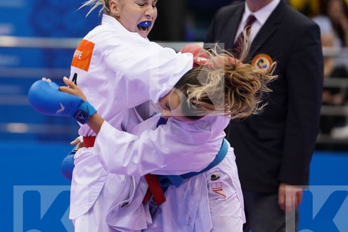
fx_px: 4011
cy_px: 79
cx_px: 51
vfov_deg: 3.3
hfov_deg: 5.0
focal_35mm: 415
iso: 1000
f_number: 2.8
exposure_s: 1/800
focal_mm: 200
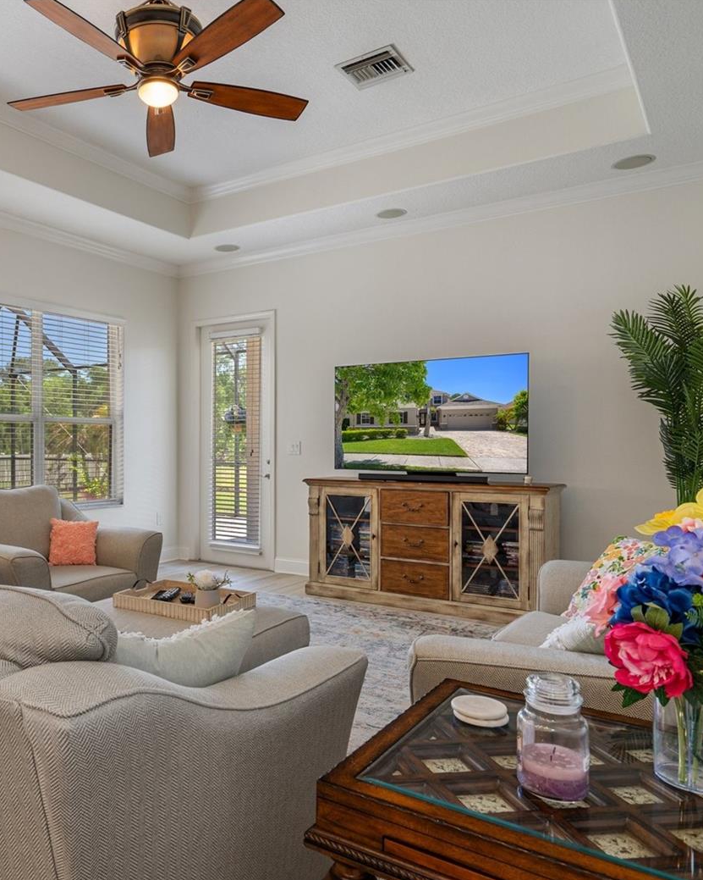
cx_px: 198
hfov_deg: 53.1
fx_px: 676
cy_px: 449
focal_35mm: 26
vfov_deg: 66.0
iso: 320
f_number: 8
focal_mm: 18
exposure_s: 1/2.5
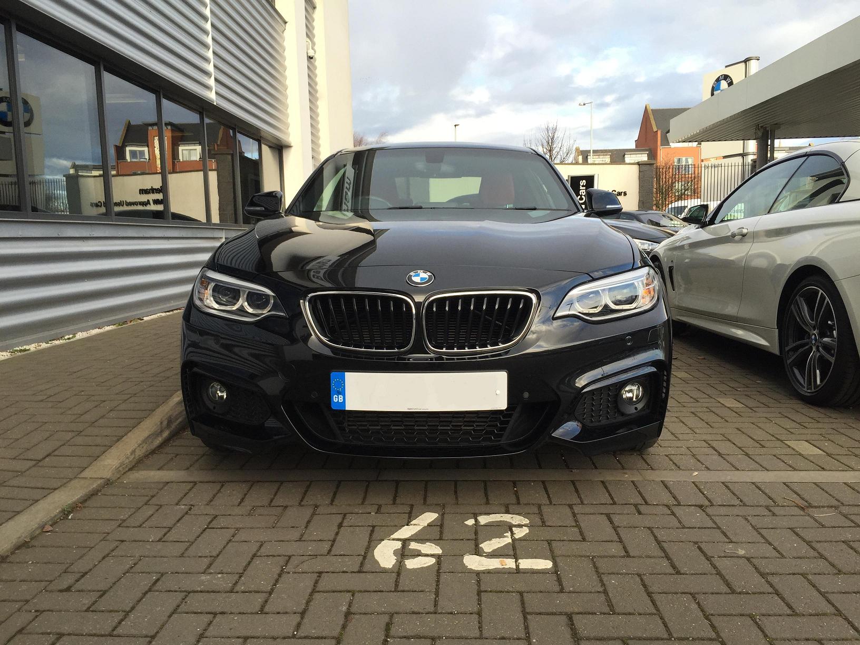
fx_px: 720
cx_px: 430
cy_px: 322
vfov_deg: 48.2
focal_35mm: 29
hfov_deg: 61.7
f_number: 2.2
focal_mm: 4.15
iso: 32
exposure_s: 1/455
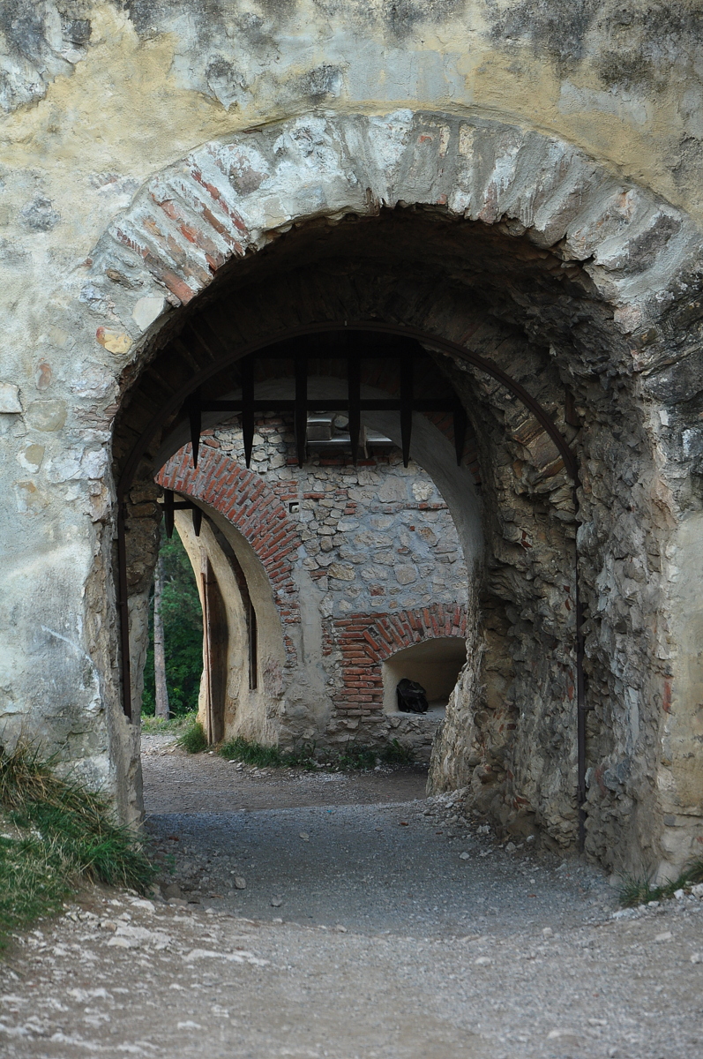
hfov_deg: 12.1
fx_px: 3304
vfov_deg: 18.2
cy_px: 530
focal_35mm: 112
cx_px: 352
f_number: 5.3
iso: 400
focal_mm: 75
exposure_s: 1/125
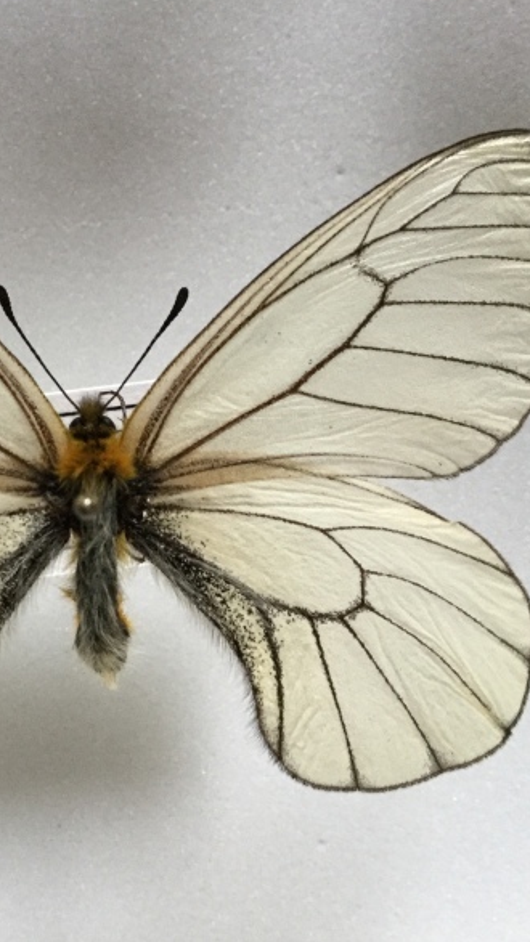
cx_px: 45
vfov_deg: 44.6
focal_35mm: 46
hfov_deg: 25.1
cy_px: 467
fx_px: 1150
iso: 125
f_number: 2.4
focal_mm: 3.3
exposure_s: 1/30
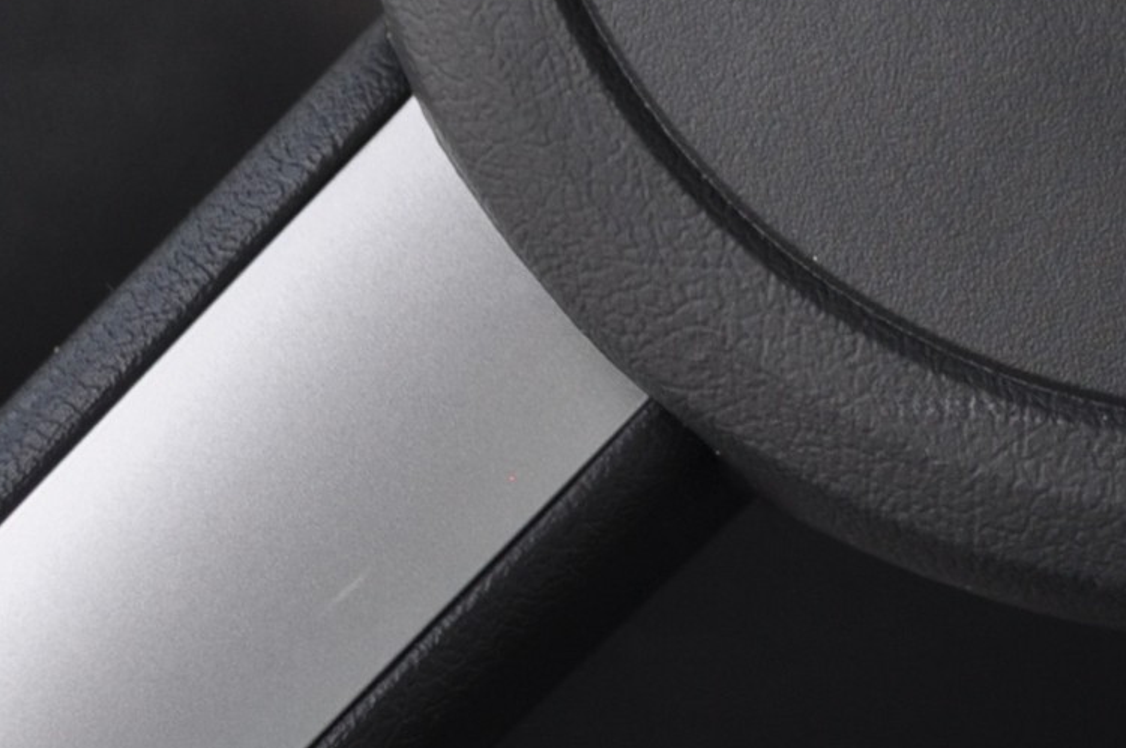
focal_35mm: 150
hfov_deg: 13.4
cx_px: 1276
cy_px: -337
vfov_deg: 8.9
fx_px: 4686
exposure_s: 1/160
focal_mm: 30
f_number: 4.5
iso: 200
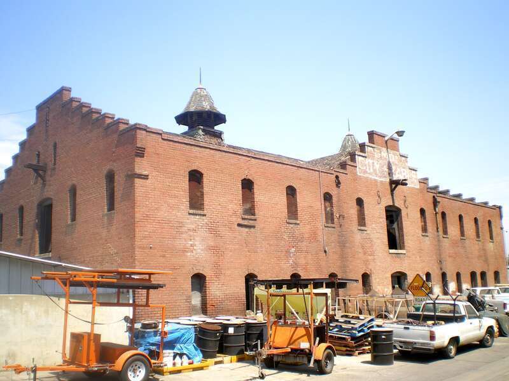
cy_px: 190
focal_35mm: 36
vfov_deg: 39.7
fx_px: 529
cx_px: 254
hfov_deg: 51.4
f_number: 4.6
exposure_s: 1/250
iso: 50
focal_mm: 6.3
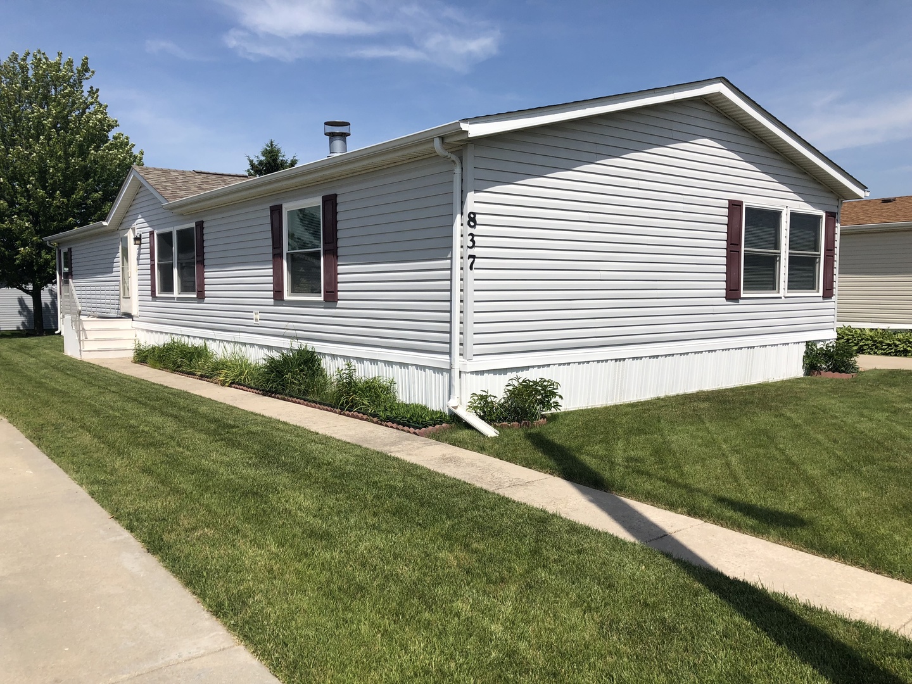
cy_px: 342
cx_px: 456
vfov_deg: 49.7
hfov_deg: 63.4
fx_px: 738
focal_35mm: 28
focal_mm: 3.99
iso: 20
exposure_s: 1/3690
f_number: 1.8
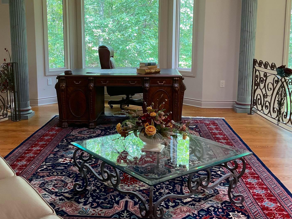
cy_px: 88
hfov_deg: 44.4
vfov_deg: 34.3
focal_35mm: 42
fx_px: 354
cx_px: 110
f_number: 1.8
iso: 80
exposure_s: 1/60
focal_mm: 3
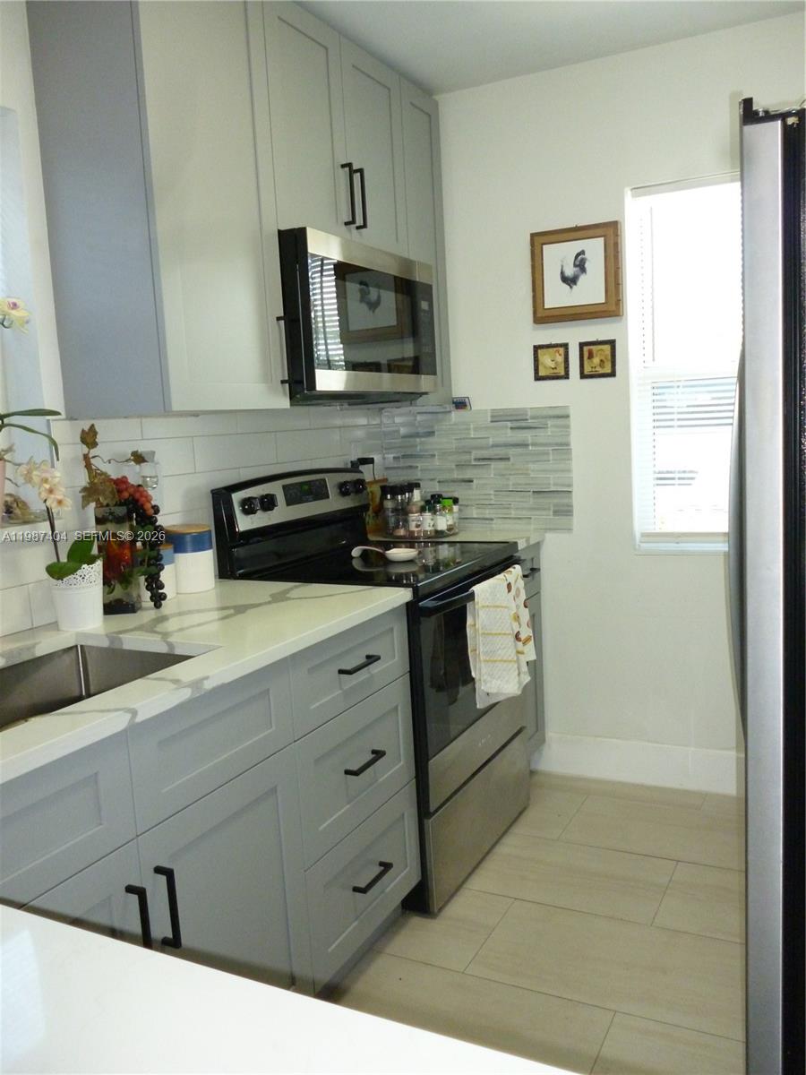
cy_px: 538
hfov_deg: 49.7
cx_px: 403
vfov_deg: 63.4
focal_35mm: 28
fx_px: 869
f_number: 3.1
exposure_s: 1/60
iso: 400
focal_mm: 5
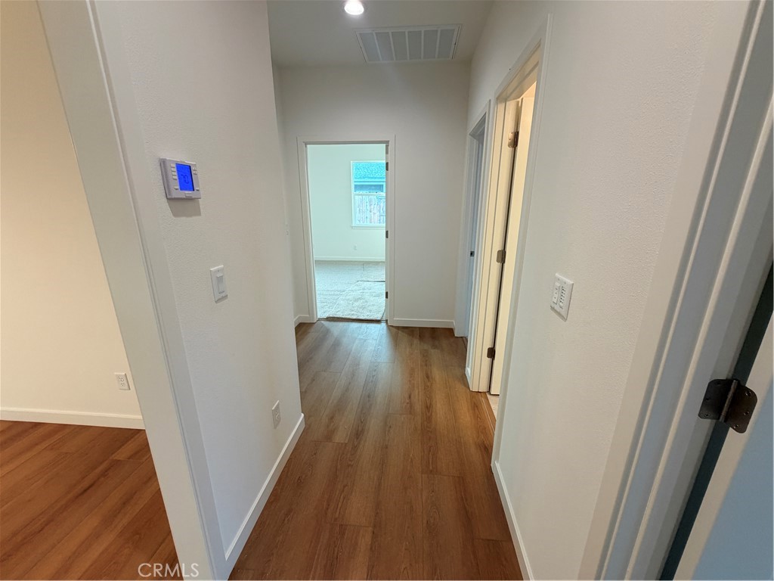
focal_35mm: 14
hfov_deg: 102.1
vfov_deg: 85.7
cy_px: 290
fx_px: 313
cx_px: 387
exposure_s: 1/120
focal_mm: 2.22
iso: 200
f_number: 2.2
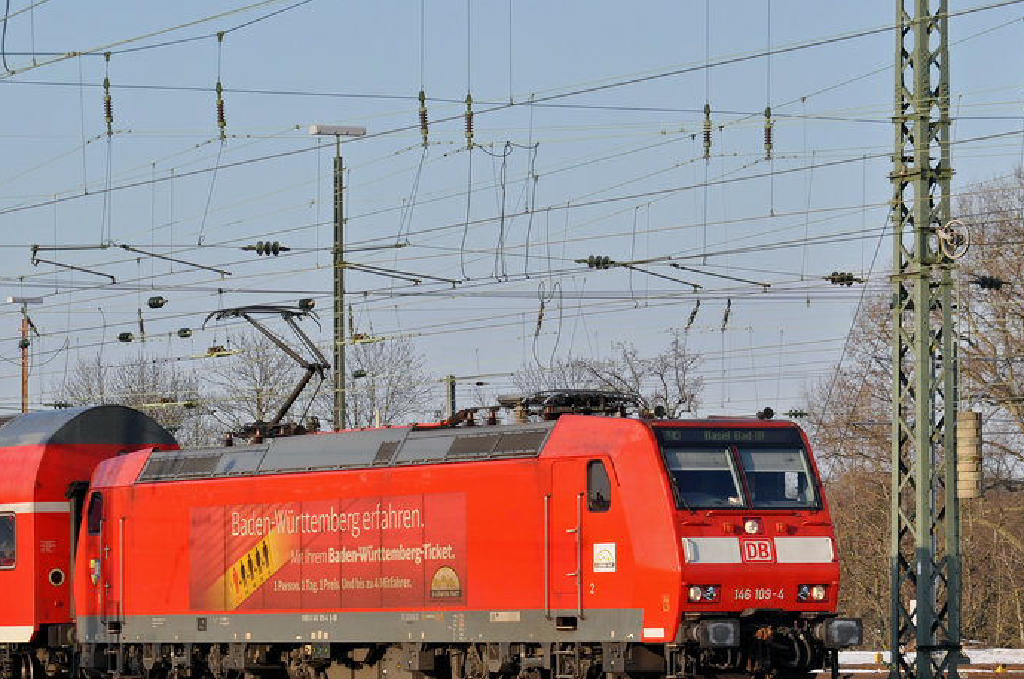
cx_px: 242
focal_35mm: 183
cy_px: 403
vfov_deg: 7.5
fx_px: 5197
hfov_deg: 11.2
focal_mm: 70
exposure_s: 1/800
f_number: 5.6
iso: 250
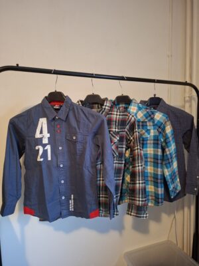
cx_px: 100
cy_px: 133
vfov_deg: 73.9
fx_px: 176
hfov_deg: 58.9
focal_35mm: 23
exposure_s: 1/20
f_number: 1.8
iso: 1000
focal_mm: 5.54
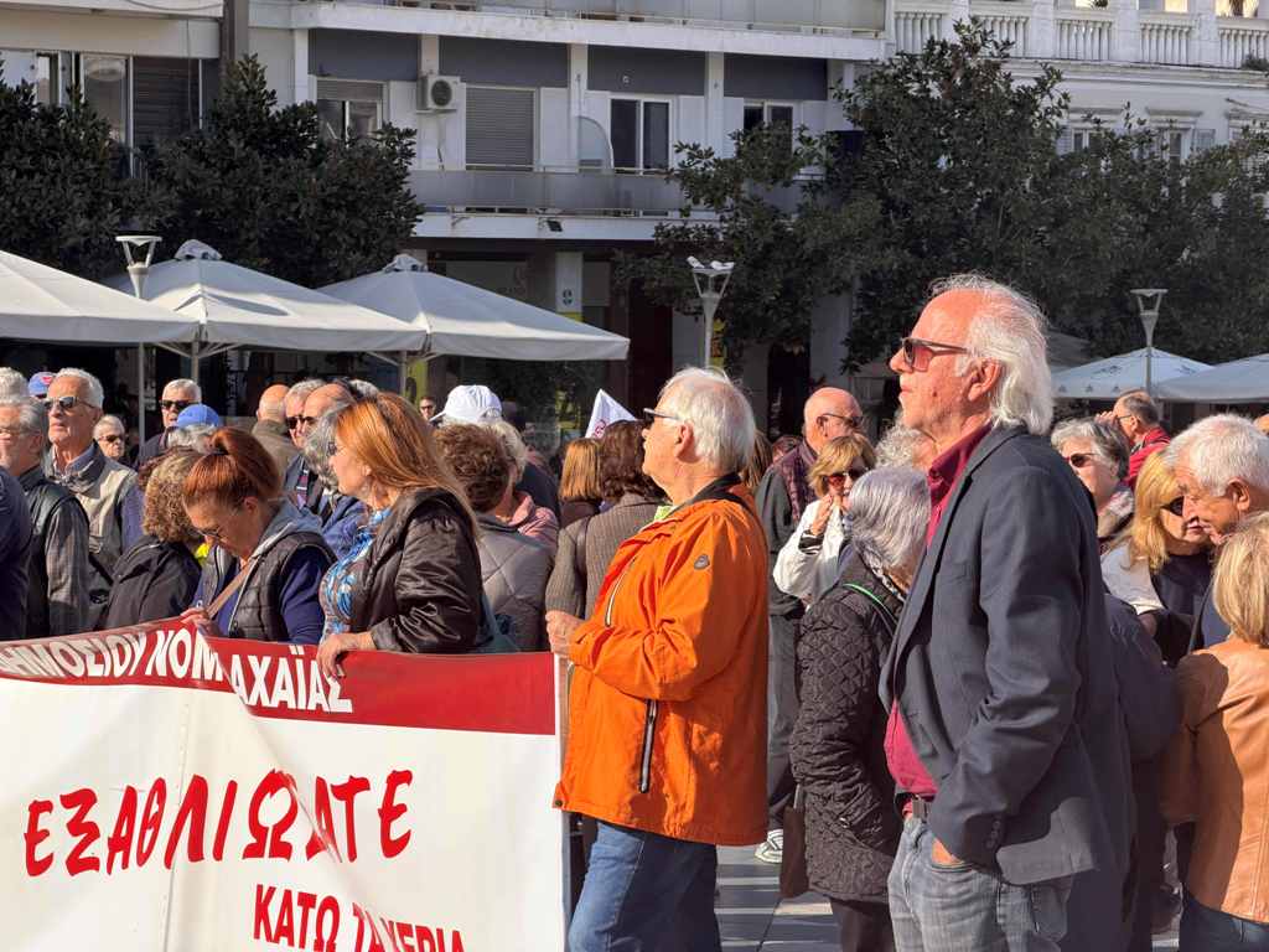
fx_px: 3666
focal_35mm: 100
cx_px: 634
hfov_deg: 19.6
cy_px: 476
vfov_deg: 14.8
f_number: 2.8
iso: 40
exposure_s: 1/631
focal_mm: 16.89
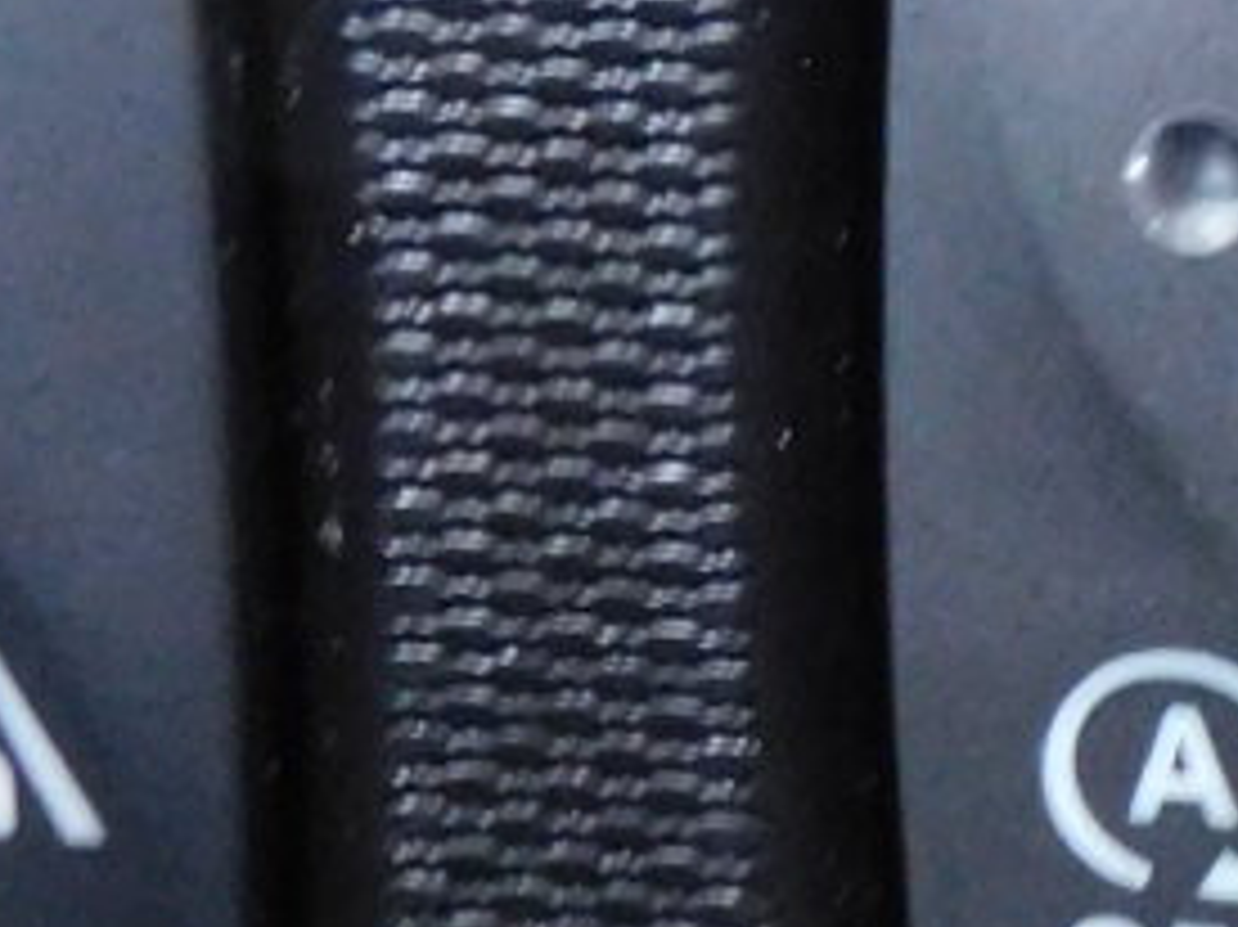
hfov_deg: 6.6
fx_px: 10403
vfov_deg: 5.1
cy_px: 630
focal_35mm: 291
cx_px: 2462
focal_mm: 9
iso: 800
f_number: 4
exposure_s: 1/4
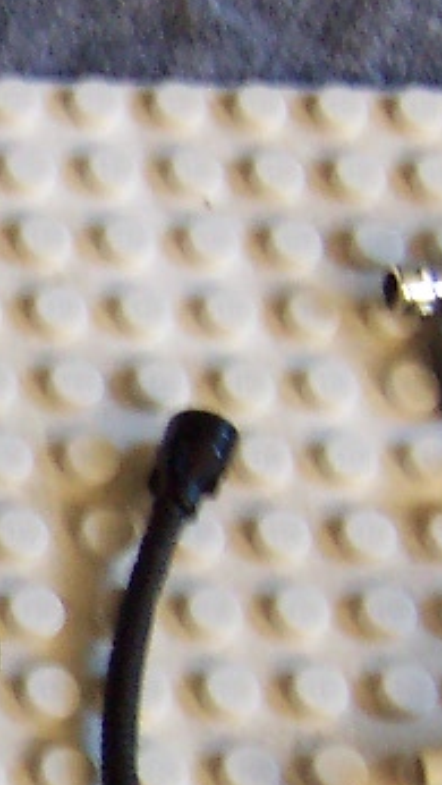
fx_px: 5264
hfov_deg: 4.7
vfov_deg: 8.5
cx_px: -637
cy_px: 785
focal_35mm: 253
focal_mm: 10.4
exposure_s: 1/20
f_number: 3.4
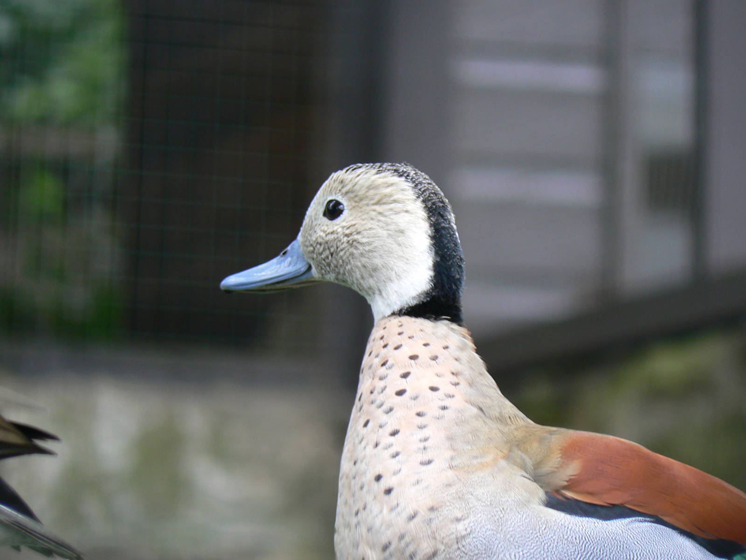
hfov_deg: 6.0
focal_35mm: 331
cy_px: 280
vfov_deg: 4.5
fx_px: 7133
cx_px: 373
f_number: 3.3
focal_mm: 55.2
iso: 80
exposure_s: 1/40
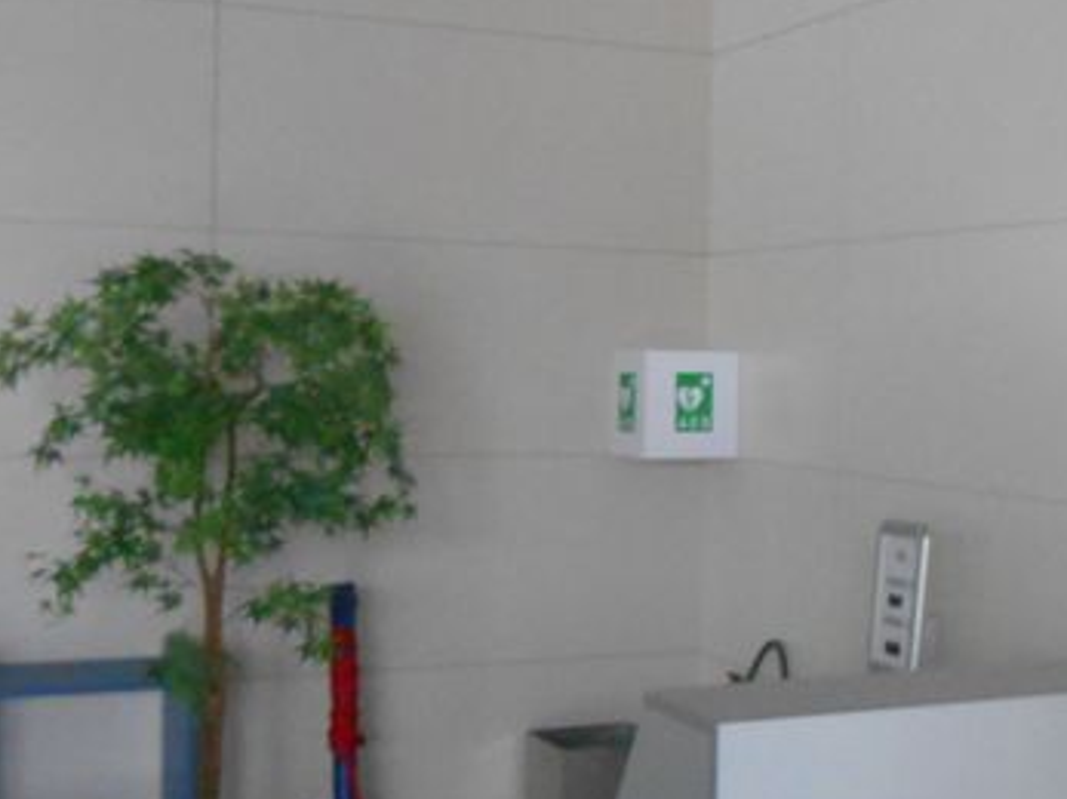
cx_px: 750
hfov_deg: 33.4
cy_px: 412
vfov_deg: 25.6
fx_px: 1756
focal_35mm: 57
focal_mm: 4.7
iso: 800
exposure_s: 1/25
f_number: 3.4
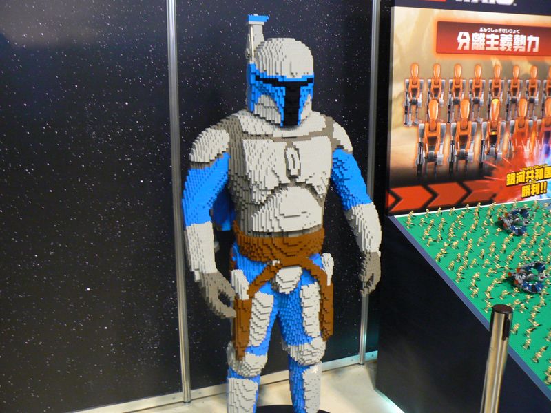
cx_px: 276
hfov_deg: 51.4
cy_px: 206
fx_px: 573
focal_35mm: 36
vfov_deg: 39.7
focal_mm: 6
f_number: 2.8
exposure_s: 1/13
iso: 200
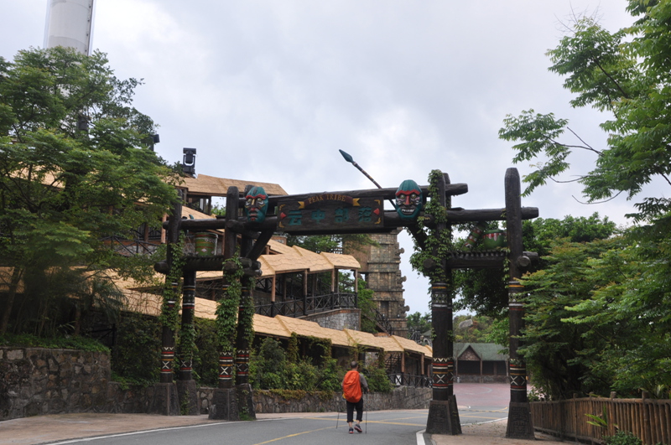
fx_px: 586
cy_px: 222
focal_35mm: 32
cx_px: 336
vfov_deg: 41.6
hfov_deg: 59.6
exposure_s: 1/30
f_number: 11
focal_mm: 21
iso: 250
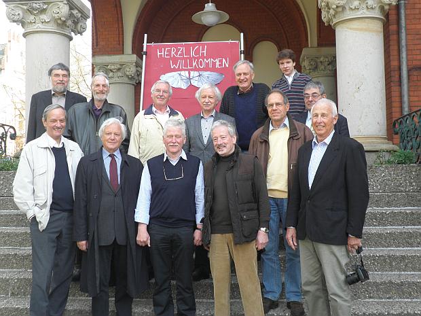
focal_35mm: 45
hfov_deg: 42.1
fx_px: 547
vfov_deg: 32.2
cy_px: 158
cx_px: 210
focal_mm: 8.2
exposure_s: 1/60
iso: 100
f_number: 4.4
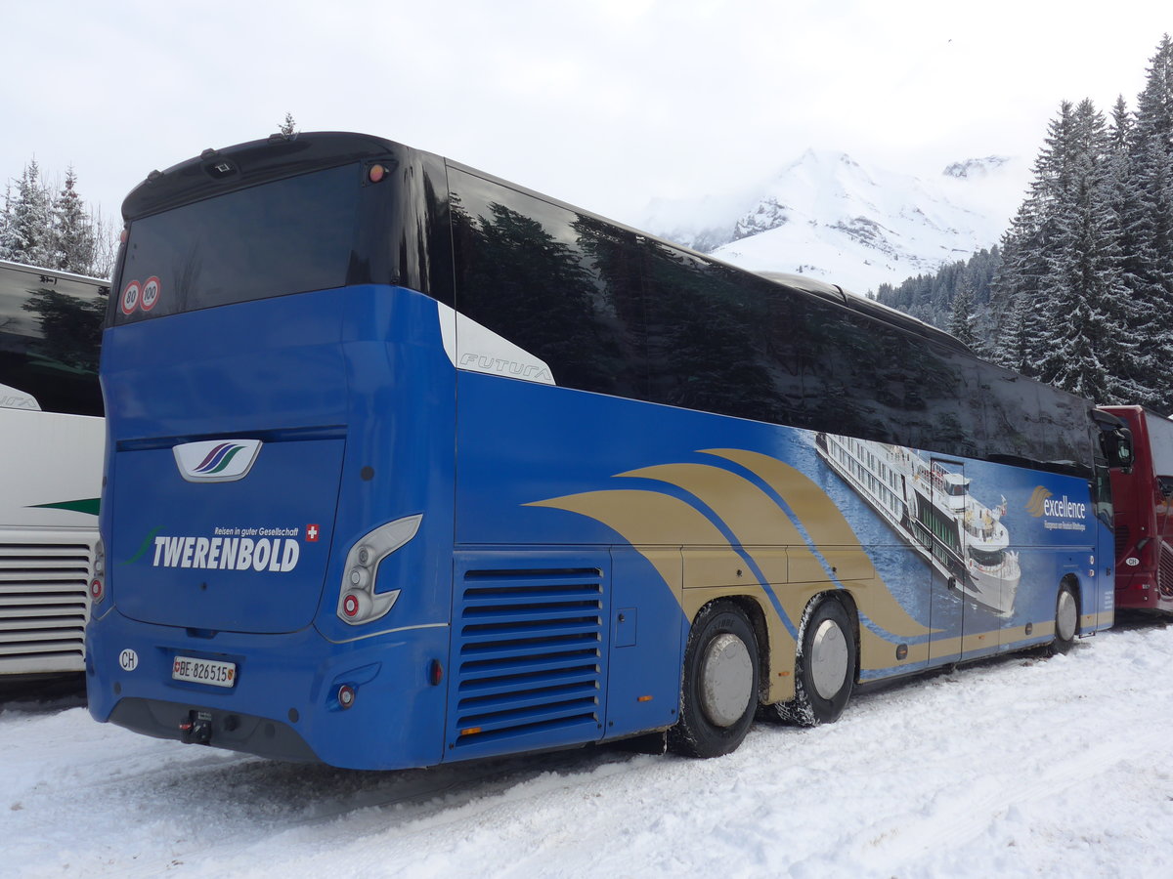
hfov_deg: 51.4
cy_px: 440
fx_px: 1220
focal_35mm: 36
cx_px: 586
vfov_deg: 39.7
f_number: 2.8
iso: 80
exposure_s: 1/640
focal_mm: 7.5
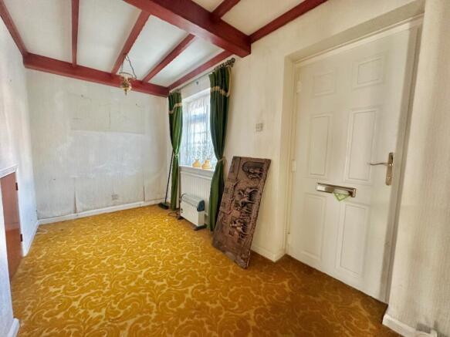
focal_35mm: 14
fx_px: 182
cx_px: 225
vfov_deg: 85.7
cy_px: 168
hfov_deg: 102.1
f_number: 2.2
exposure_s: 1/60
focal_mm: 2.22
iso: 400
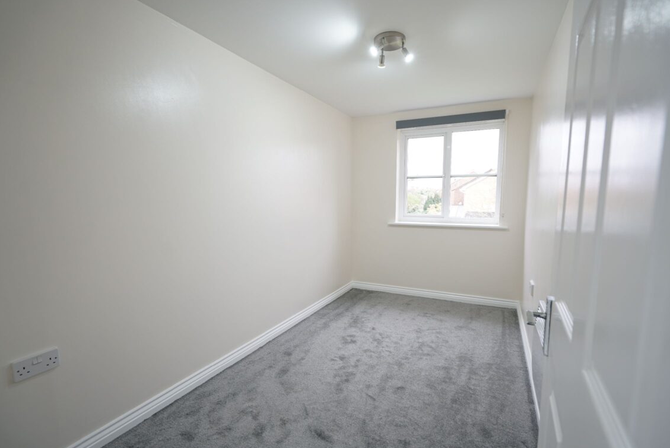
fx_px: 317
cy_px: 236
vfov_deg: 70.5
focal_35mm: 17
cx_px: 346
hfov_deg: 93.2
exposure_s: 1/30
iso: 200
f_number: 4
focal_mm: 16
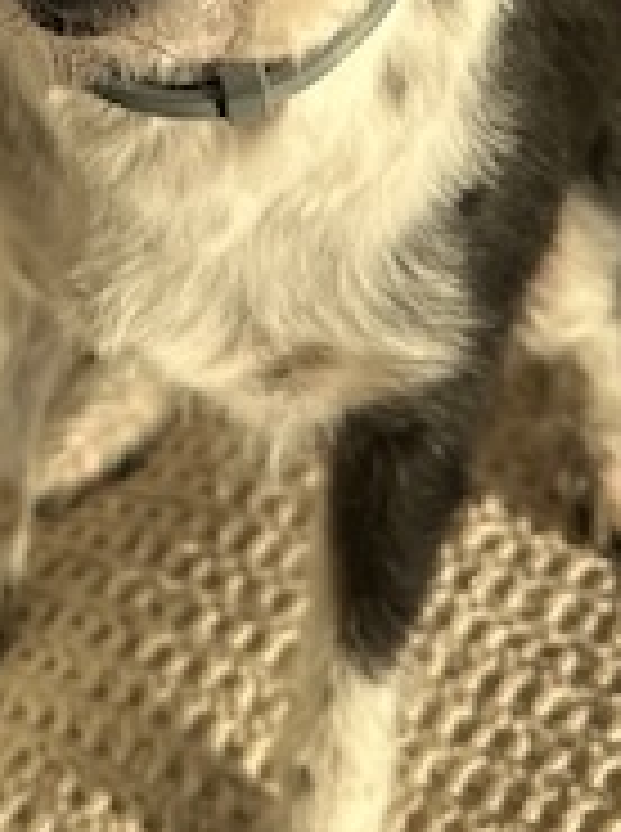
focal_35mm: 104
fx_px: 2496
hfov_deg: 13.8
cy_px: -549
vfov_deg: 16.6
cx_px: -135
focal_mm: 6.86
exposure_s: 1/1019
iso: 80
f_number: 1.78
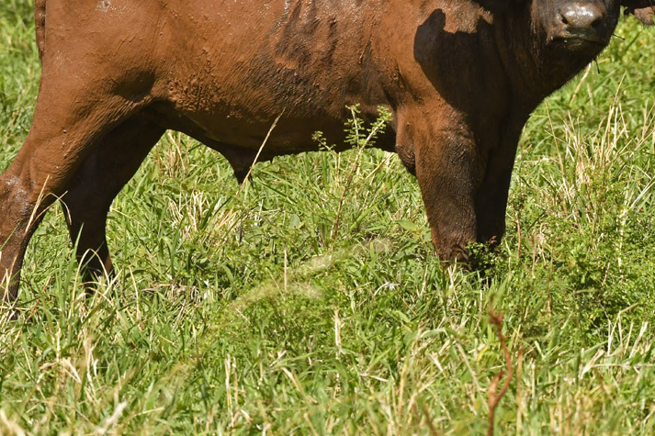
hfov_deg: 2.4
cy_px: 74
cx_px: 516
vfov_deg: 1.6
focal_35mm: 862
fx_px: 15679
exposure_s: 1/1250
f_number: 8
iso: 500
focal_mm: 320
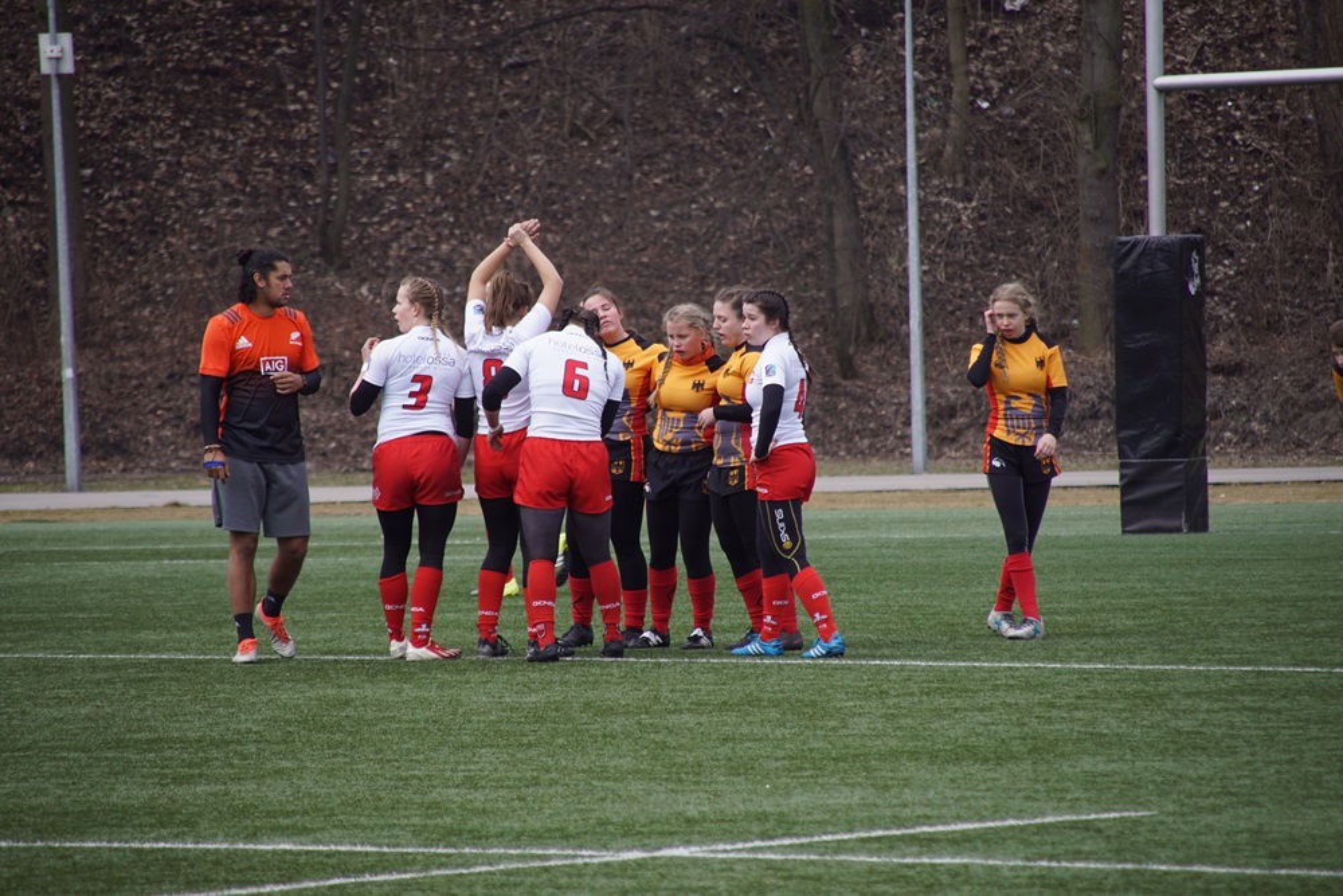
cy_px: 448
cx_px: 672
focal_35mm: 300
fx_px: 11193
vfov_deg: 4.6
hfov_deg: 6.9
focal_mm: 200
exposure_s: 1/320
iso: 200
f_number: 6.3
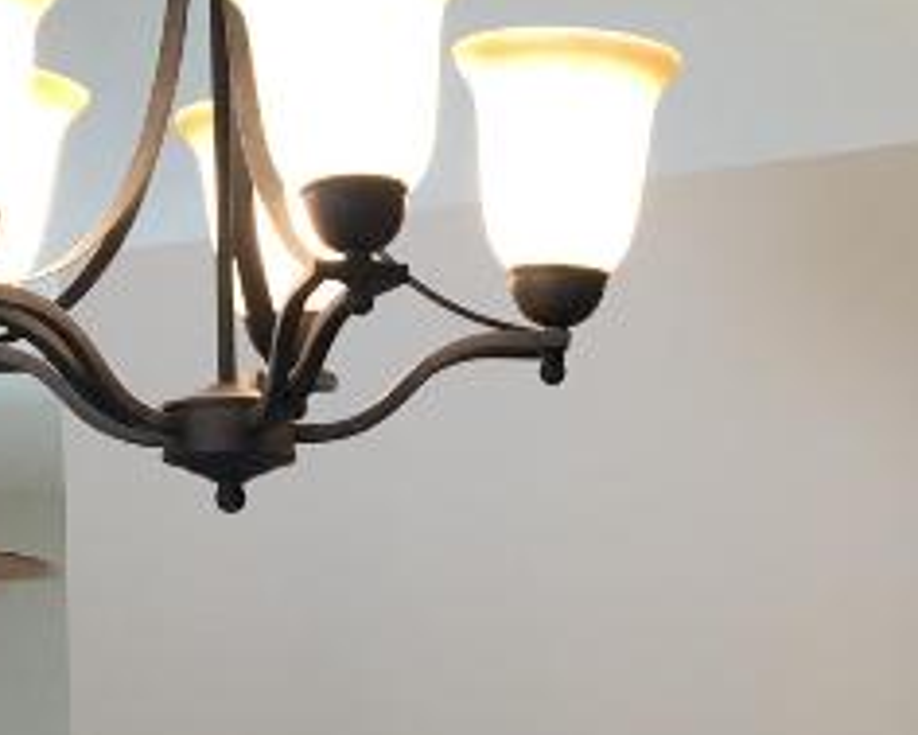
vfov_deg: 12.0
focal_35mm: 123
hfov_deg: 15.6
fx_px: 3343
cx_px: 506
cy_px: 1104
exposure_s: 1/30
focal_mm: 4.15
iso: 25
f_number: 2.2
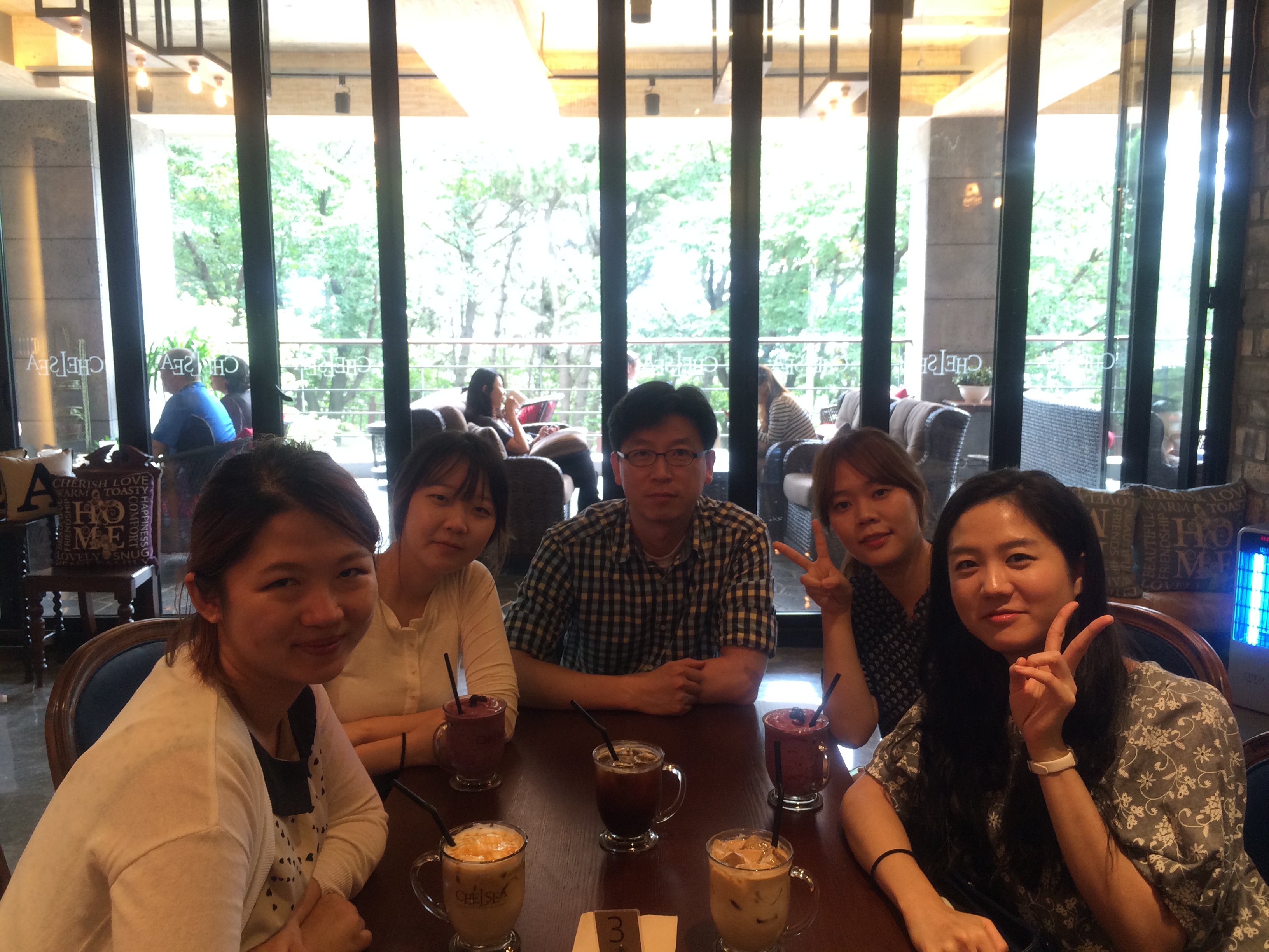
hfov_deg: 60.0
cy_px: 476
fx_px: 1100
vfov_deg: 46.8
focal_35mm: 30
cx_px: 634
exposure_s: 1/30
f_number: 2.2
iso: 80
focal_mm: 4.12
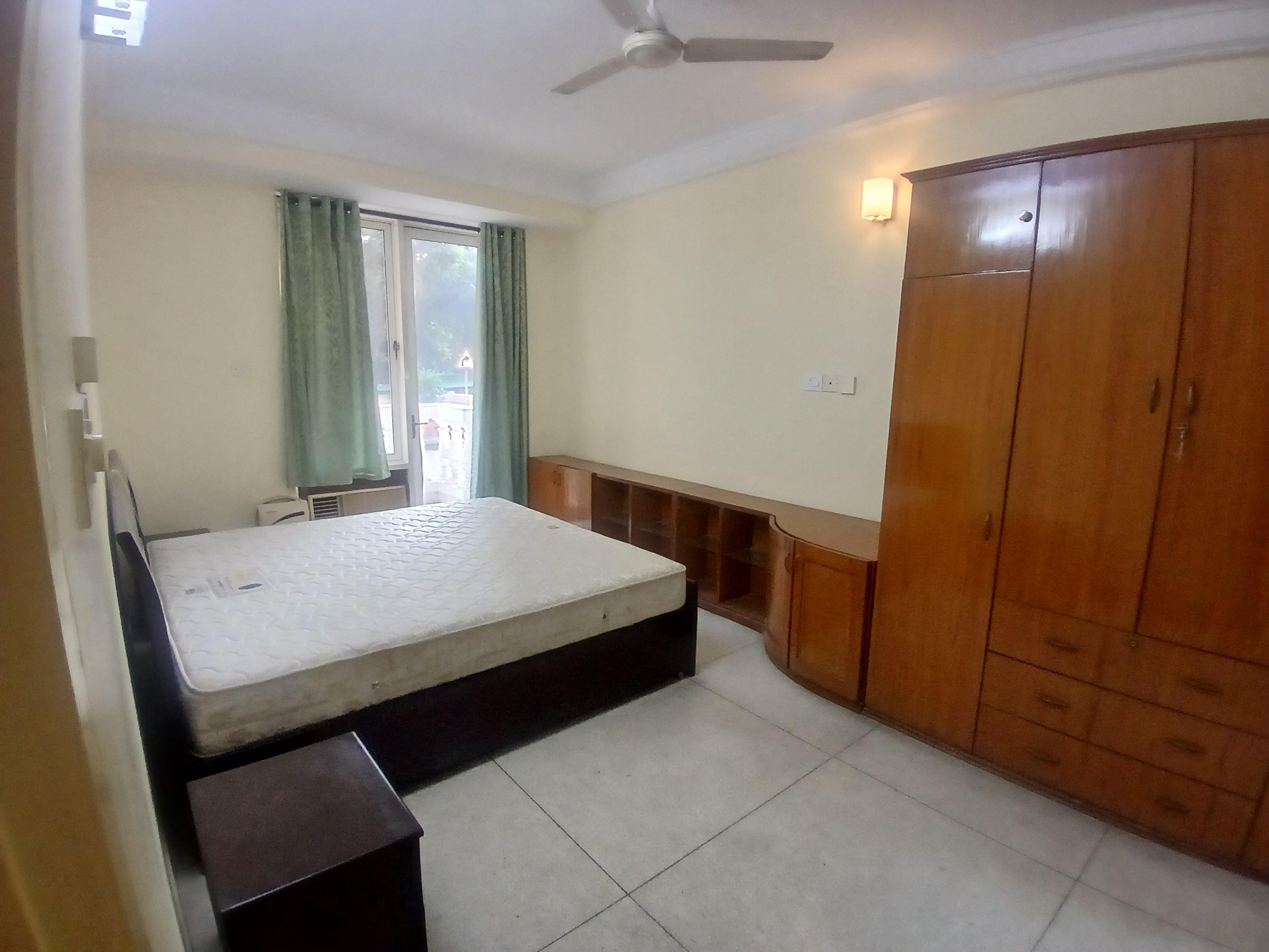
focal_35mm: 17
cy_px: 476
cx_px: 634
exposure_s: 1/33.3
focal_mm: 1.4
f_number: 2.2
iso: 160
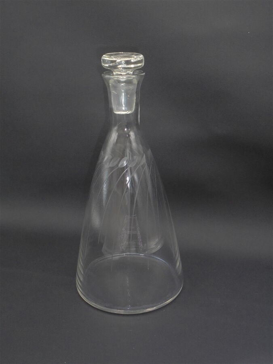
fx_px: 452
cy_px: 182
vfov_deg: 43.9
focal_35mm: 43
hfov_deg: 33.6
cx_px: 136
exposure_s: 1/50
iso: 200
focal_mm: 7.8
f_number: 4.5
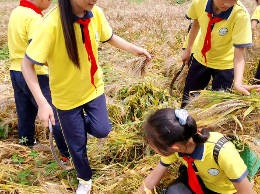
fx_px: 233
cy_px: 86
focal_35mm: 31
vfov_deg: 45.3
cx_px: 143
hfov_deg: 58.3
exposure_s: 1/680
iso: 50
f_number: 2.2
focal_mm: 2.26
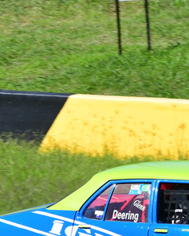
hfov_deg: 1.9
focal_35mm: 797
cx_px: 173
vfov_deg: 2.4
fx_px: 5581
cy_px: 175
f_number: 11
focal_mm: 210
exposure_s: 1/640
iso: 500
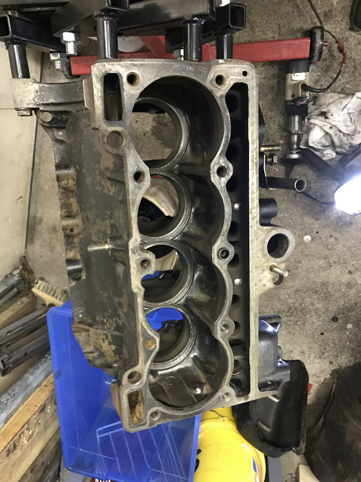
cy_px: 241
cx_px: 180
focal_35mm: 28
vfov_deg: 63.4
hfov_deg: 49.7
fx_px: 389
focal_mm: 3.99
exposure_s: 1/6
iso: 100
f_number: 1.8
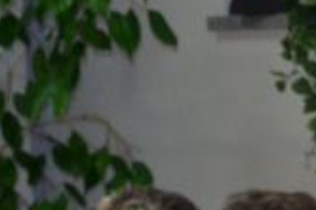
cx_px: 870
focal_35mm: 407
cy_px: 277
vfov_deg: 3.4
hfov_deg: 4.9
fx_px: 3566
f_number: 5.3
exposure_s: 1/60
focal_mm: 45
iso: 1100
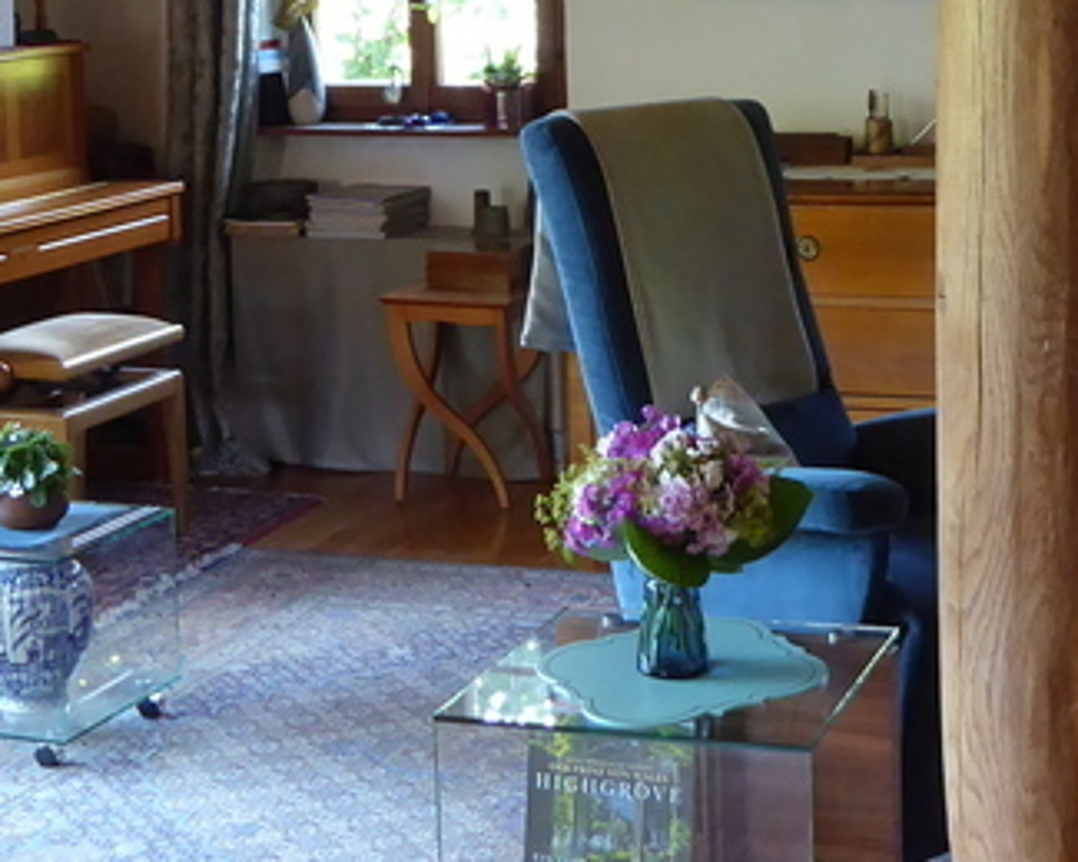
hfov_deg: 24.7
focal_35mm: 77
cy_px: 189
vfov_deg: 19.7
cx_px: 577
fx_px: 2457
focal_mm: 4.3
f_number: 3.3
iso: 400
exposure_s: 1/20
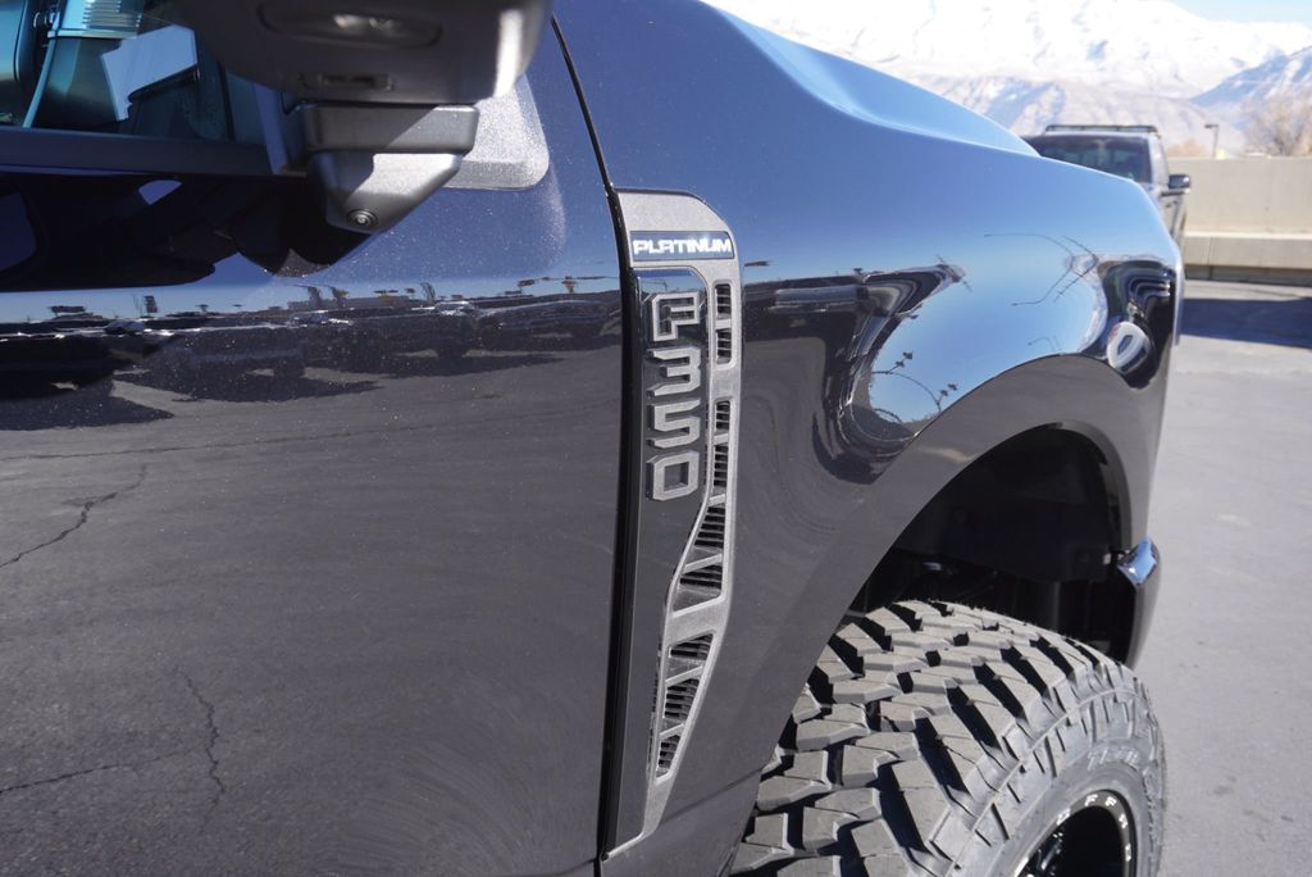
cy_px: 438
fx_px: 1094
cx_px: 656
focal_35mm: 30
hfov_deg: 61.9
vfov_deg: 43.7
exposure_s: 1/125
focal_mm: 20
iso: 100
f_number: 5.6
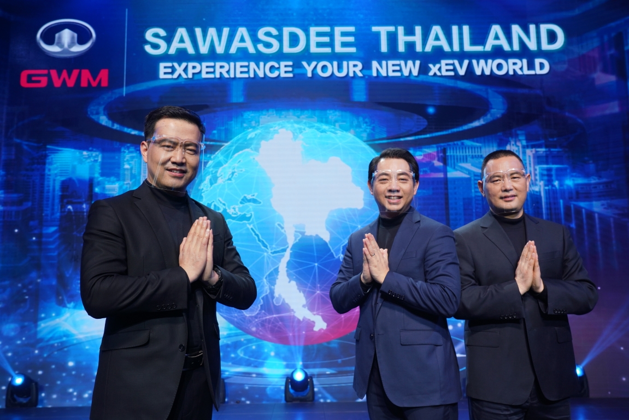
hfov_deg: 58.7
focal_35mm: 32
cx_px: 314
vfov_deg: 41.1
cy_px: 210
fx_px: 559
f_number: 6.3
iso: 500
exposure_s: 1/100
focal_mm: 32
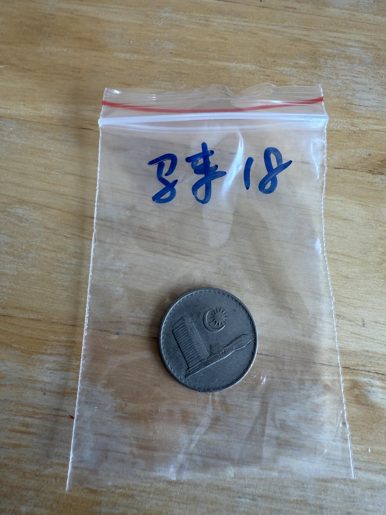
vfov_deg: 69.4
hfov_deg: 54.9
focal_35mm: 25
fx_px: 372
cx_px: 198
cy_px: 267
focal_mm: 2.22
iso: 50
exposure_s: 1/99
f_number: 2.2
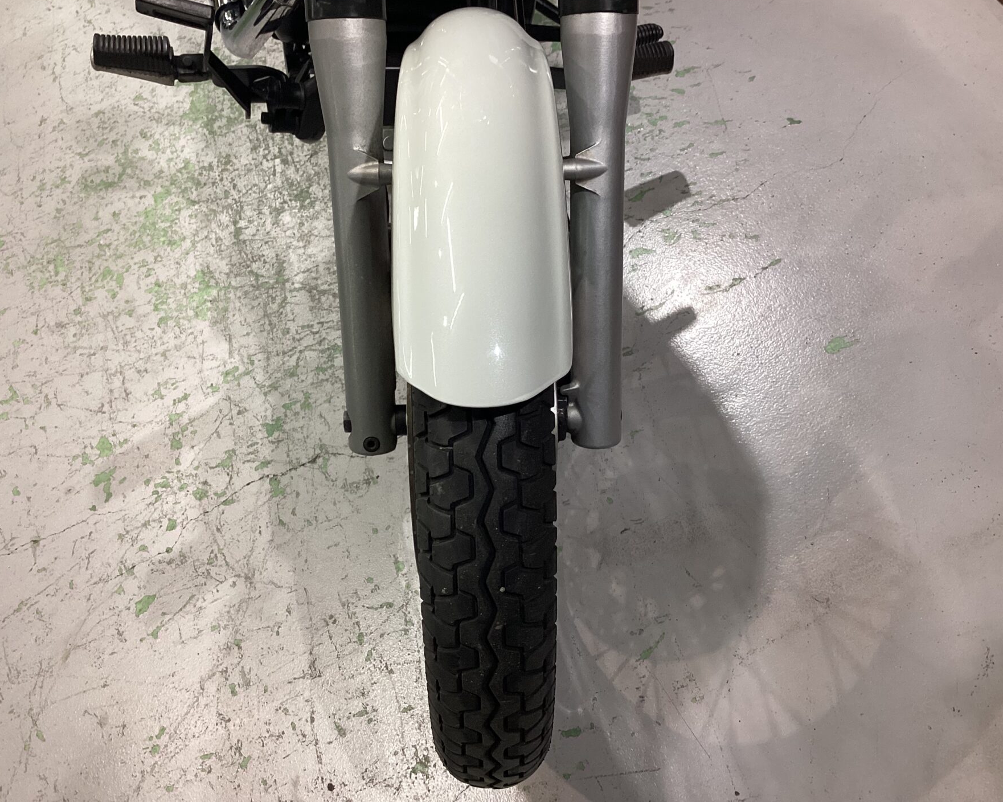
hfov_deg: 54.2
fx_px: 979
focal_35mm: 33
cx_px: 489
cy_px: 393
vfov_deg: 44.5
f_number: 2.4
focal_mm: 3.3
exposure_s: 1/60
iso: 100
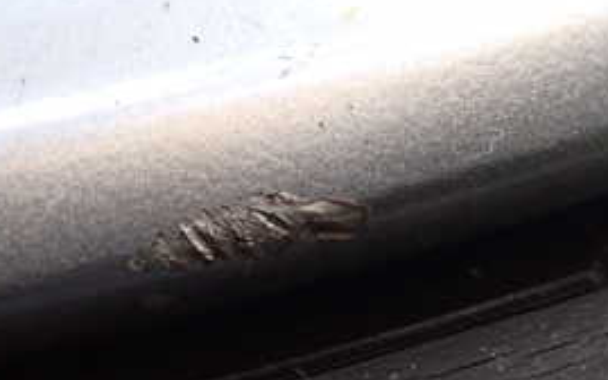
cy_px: 172
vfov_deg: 18.3
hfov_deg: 29.0
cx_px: 287
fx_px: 1176
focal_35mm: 71
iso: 800
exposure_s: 1/30
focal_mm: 5.4
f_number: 2.3
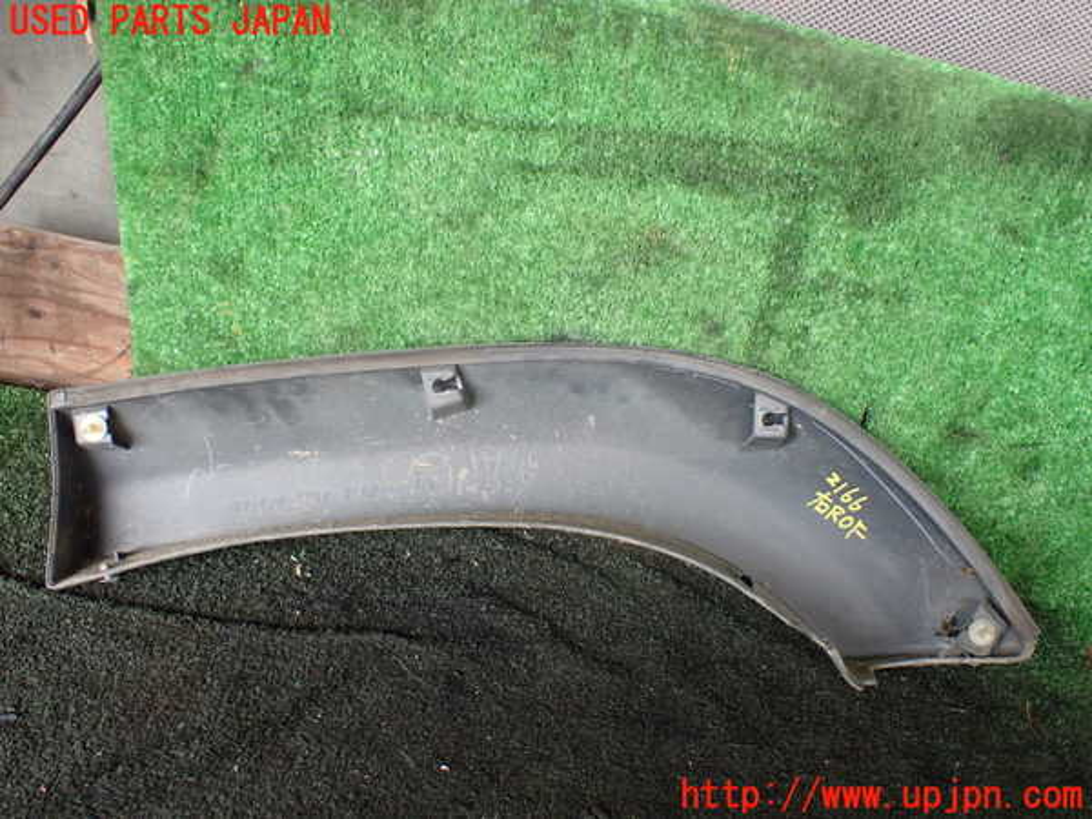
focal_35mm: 30
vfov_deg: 46.8
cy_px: 410
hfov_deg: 60.0
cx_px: 546
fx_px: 946
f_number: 2.3
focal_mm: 5.4
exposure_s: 1/125
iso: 500
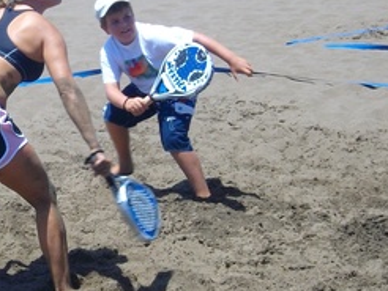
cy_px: 109
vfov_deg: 11.4
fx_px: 1459
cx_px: 69
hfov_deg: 15.0
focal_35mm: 130
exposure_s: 1/196
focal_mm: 8.8
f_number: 7
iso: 80
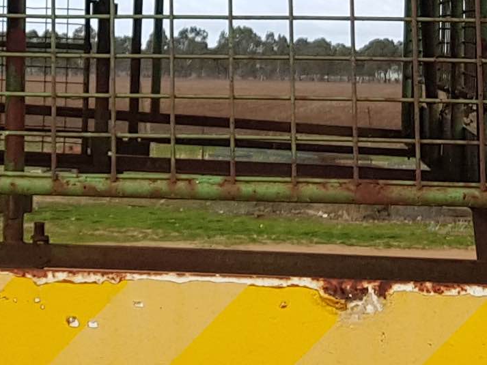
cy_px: -208
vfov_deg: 9.8
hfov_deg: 13.2
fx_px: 2068
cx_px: -37
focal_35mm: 147
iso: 40
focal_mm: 4.2
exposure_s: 1/696
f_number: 1.7
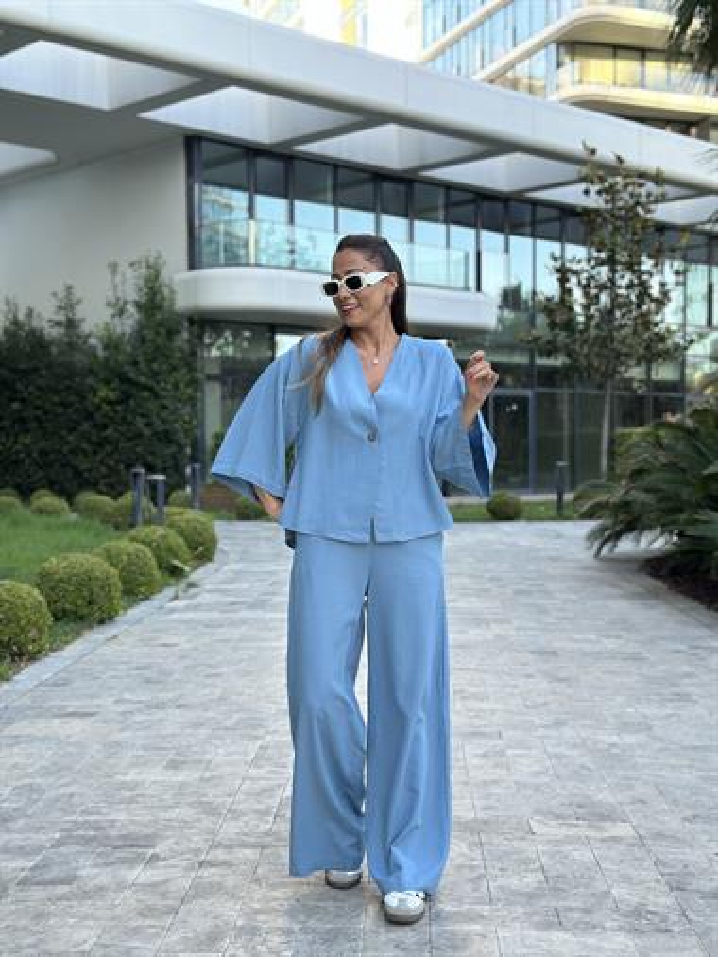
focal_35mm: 48
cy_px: 478
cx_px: 359
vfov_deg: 39.6
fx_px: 1326
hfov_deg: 30.3
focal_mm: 6.86
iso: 80
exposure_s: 1/261
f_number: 1.78
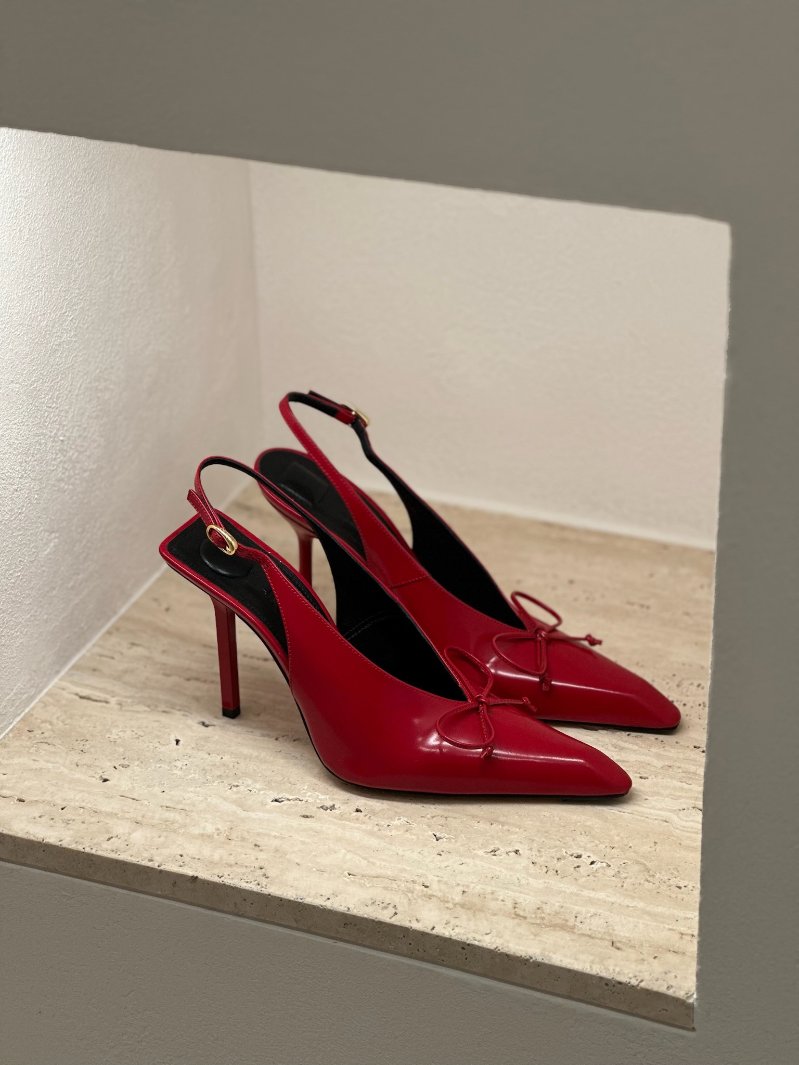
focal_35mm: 77
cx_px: 400
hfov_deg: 19.1
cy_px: 532
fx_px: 2370
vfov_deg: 25.3
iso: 64
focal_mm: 9
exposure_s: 1/121
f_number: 2.8
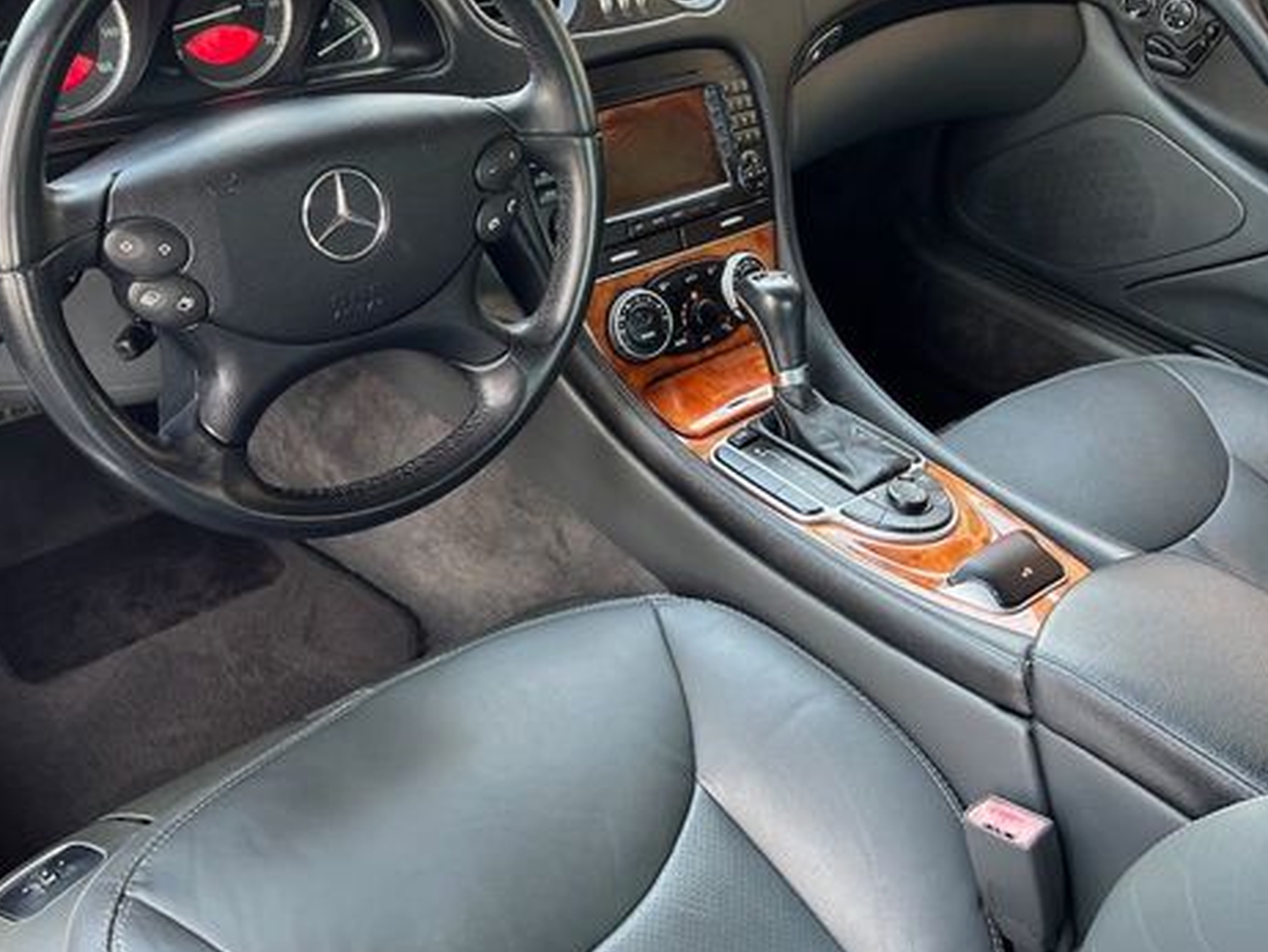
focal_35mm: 36
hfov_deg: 51.1
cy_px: 392
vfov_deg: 39.6
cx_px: 527
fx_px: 1319
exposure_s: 1/121
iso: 125
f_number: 1.5
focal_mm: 5.7
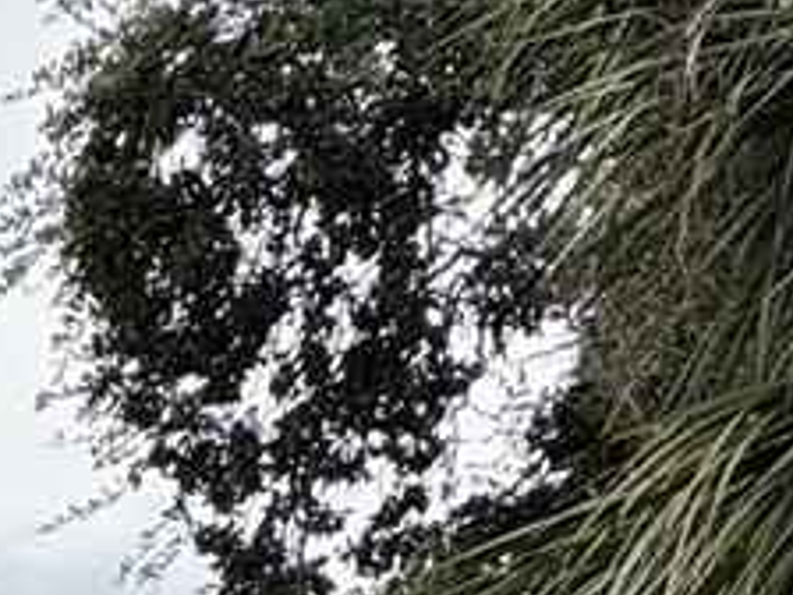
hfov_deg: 15.5
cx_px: -814
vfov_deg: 11.9
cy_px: 1431
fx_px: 2291
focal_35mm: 100
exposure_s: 1/1370
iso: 50
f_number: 2.2
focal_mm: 2.22
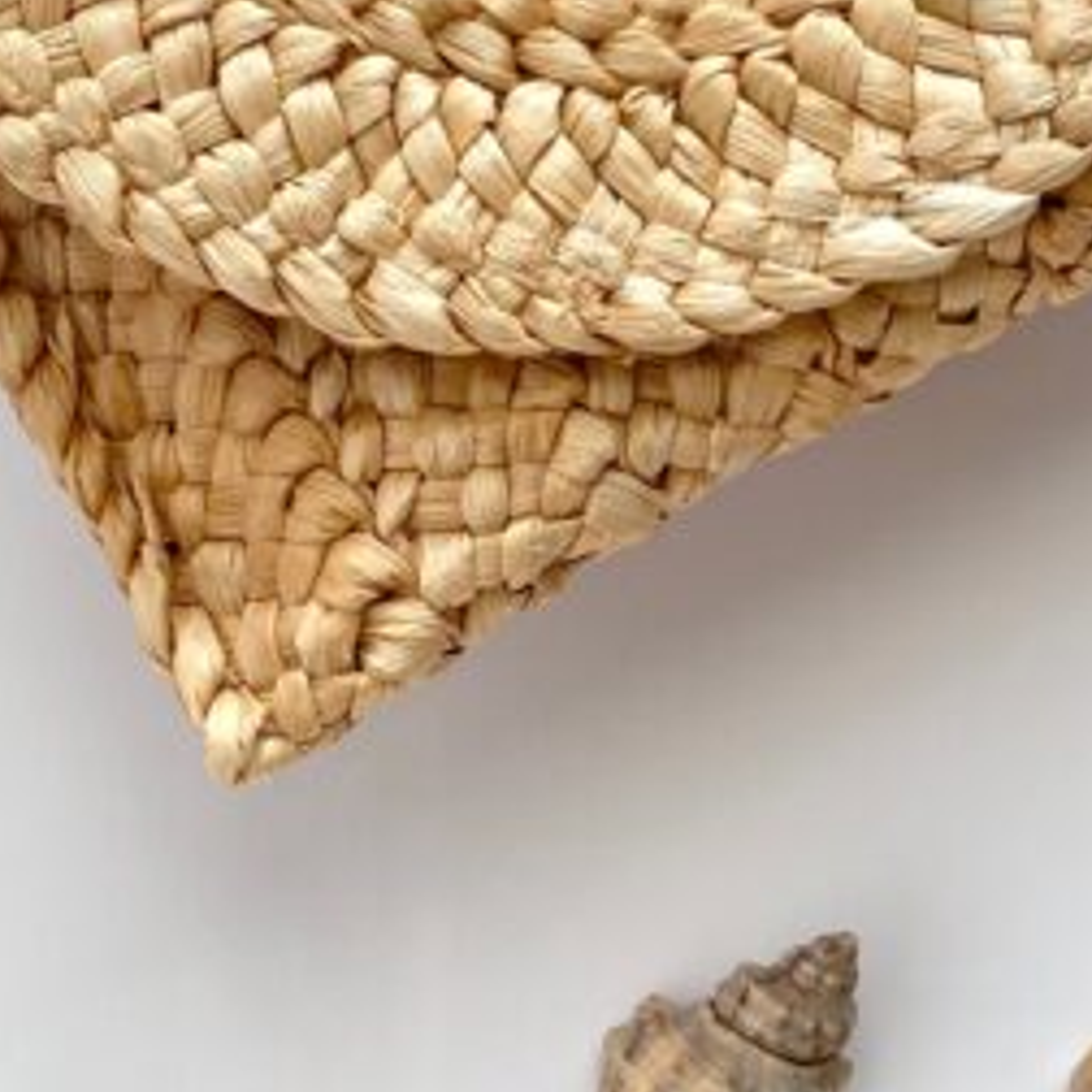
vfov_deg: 23.6
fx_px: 2605
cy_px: 680
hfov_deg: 23.6
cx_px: 672
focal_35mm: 73
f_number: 1.8
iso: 32
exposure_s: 1/217
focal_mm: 4.25
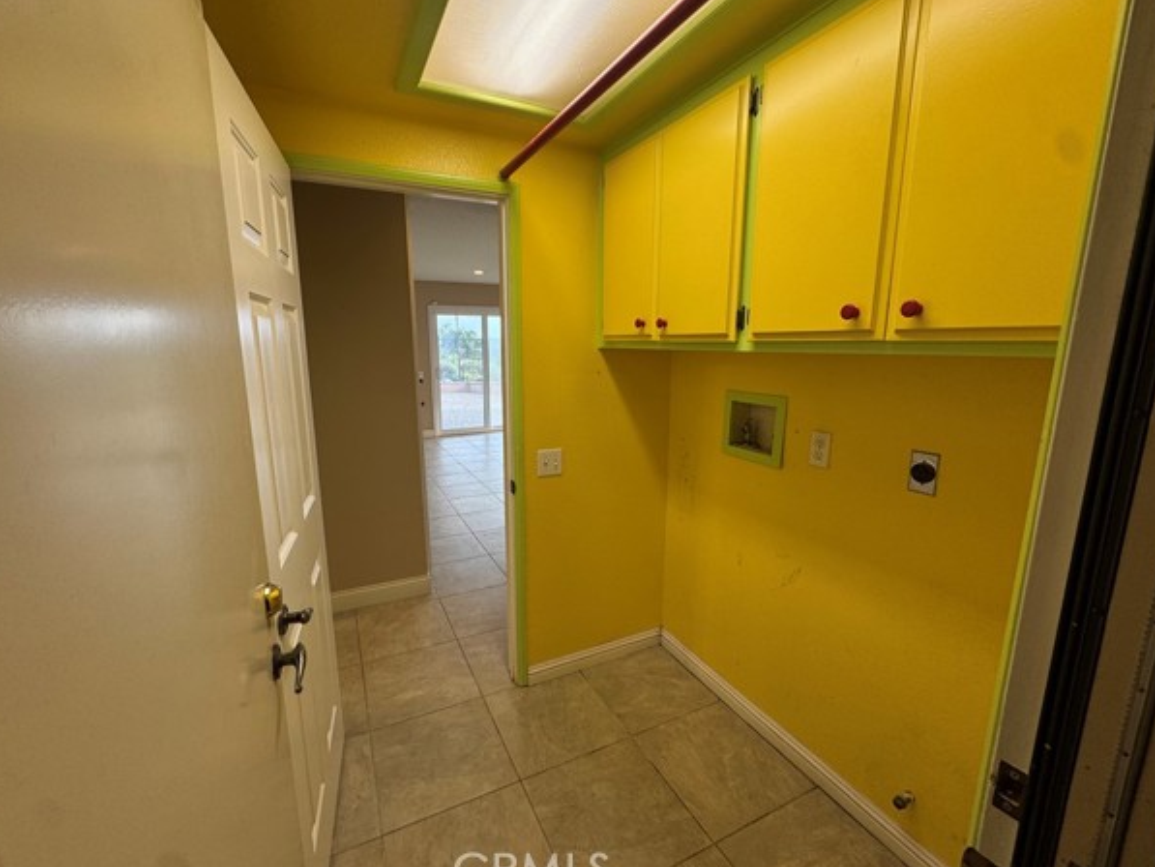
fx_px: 501
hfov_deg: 98.1
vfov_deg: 81.8
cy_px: 434
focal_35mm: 15
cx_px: 561
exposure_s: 1/120
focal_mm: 2.22
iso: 80
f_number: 2.2
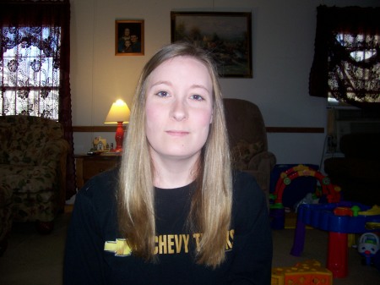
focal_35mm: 34
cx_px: 190
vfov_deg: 41.8
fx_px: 373
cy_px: 142
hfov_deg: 54.0
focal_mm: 5.6
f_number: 2.7
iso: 80
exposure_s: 1/64
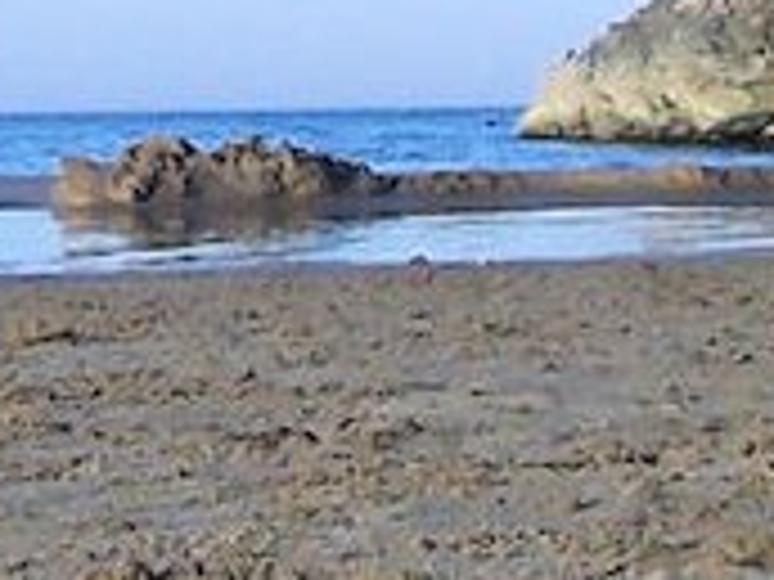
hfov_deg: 8.3
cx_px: -176
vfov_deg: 6.2
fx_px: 5299
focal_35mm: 237
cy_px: -193
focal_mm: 5.6
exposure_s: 1/250
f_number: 5.6
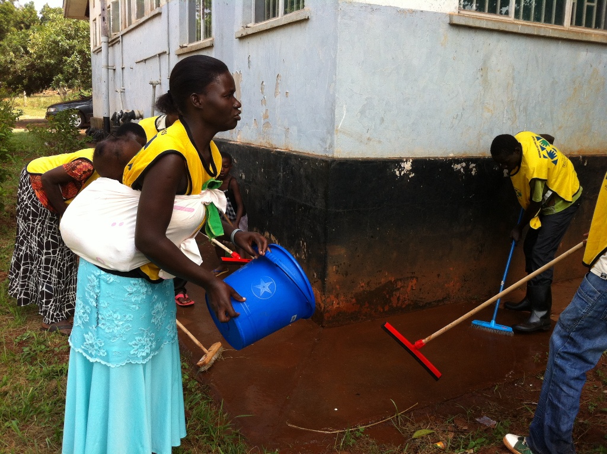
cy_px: 227
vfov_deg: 40.6
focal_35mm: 35
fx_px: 613
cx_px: 304
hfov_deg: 52.7
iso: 80
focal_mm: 3.85
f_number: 2.8
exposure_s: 1/397
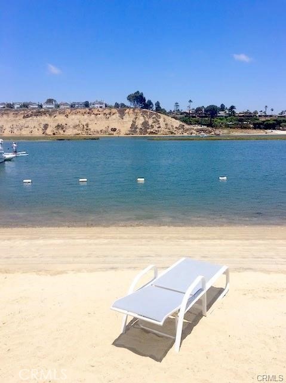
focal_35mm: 29
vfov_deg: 61.7
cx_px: 143
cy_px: 192
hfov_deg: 48.2
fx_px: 320
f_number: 2.2
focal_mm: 4.15
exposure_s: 1/2849
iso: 25
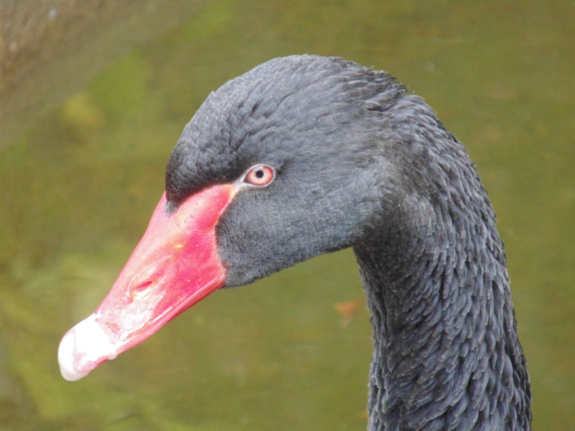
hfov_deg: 3.4
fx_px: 9634
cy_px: 216
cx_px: 288
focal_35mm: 580
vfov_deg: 2.6
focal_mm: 104
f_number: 5.9
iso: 400
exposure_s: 1/125
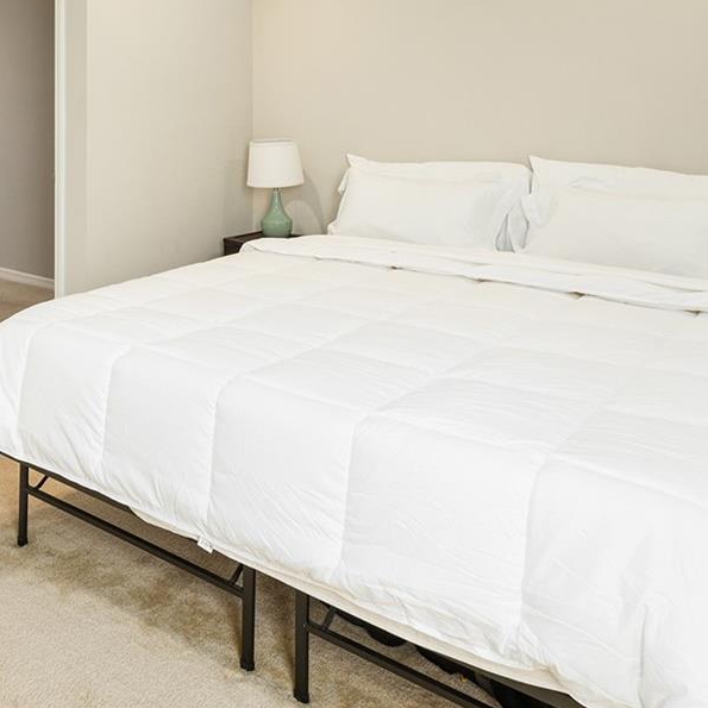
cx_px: 188
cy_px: 136
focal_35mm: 32
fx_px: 740
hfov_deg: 49.3
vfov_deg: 48.1
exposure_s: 1/10
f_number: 7.1
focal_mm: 14
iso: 400
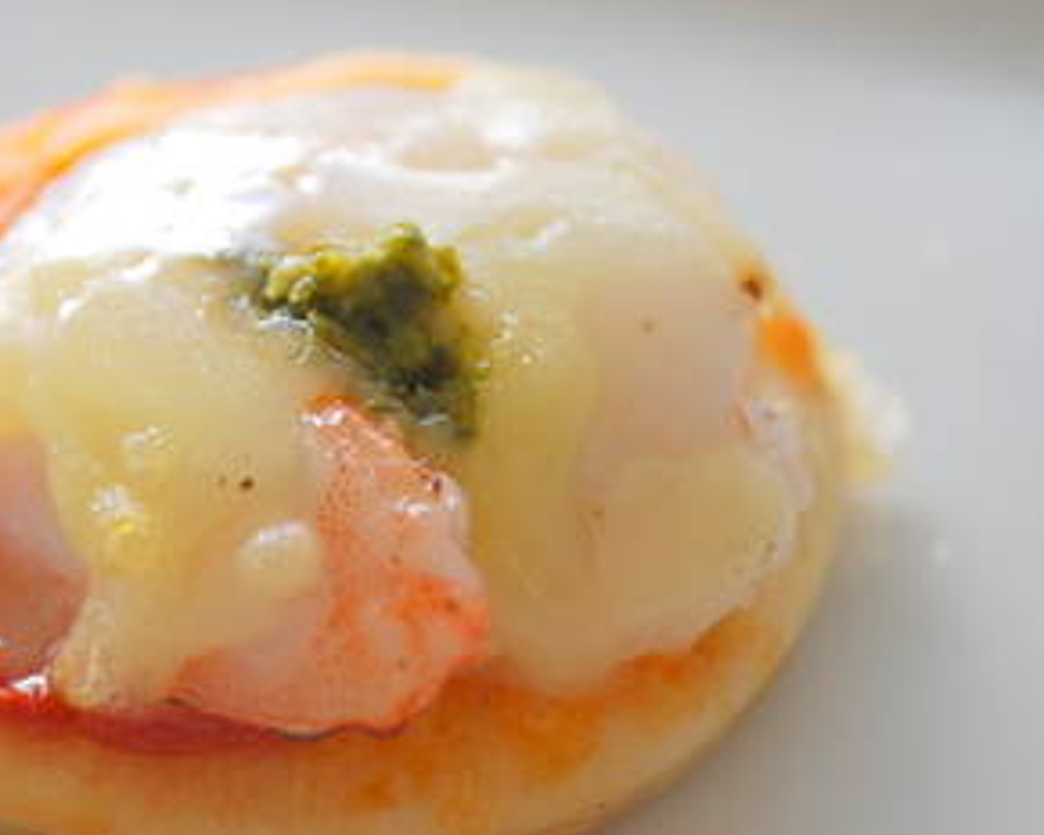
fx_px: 4048
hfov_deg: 14.7
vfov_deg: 11.8
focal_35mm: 131
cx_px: 367
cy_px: 383
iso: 200
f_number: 6.3
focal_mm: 50
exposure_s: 1/60
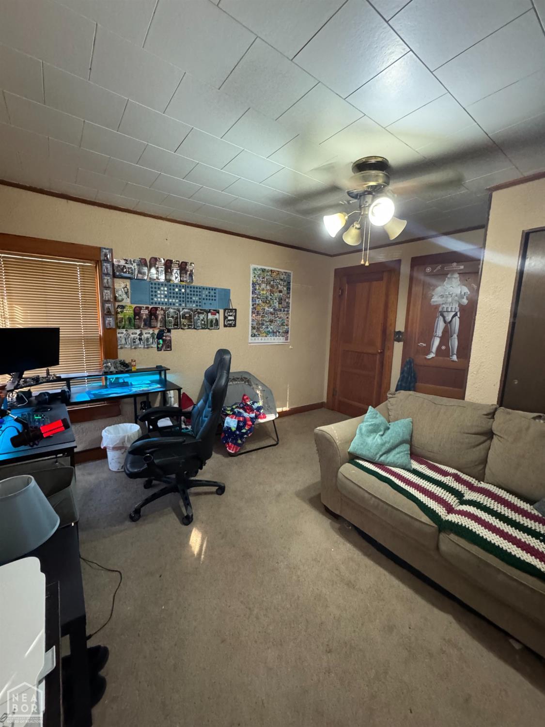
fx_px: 294
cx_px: 272
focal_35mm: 14
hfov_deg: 85.7
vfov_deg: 102.1
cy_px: 364
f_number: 2.2
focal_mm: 2.22
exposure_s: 1/40
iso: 1000
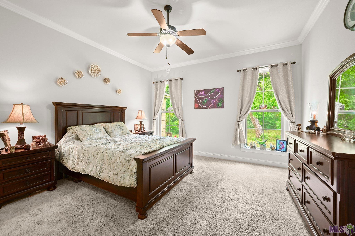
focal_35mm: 14
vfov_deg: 81.1
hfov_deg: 104.3
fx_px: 138
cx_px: 178
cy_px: 118
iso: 200
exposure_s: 1.6
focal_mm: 14
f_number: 10
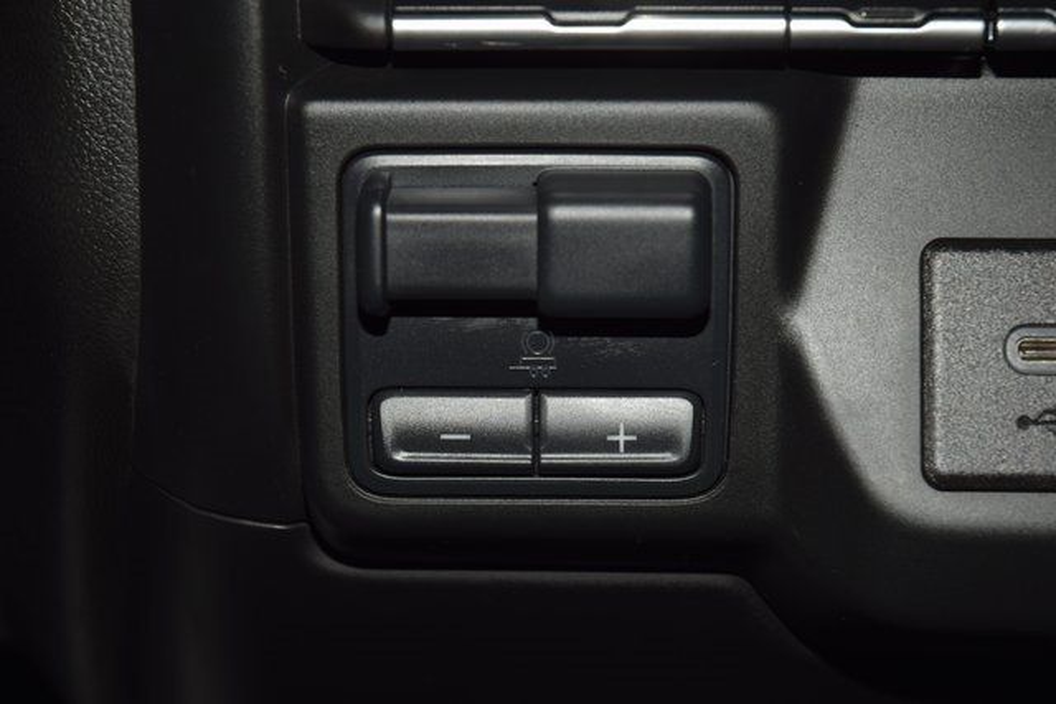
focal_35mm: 105
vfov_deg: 13.0
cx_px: 528
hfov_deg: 19.5
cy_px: 352
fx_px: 3080
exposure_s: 1/125
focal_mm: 70
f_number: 8
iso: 100
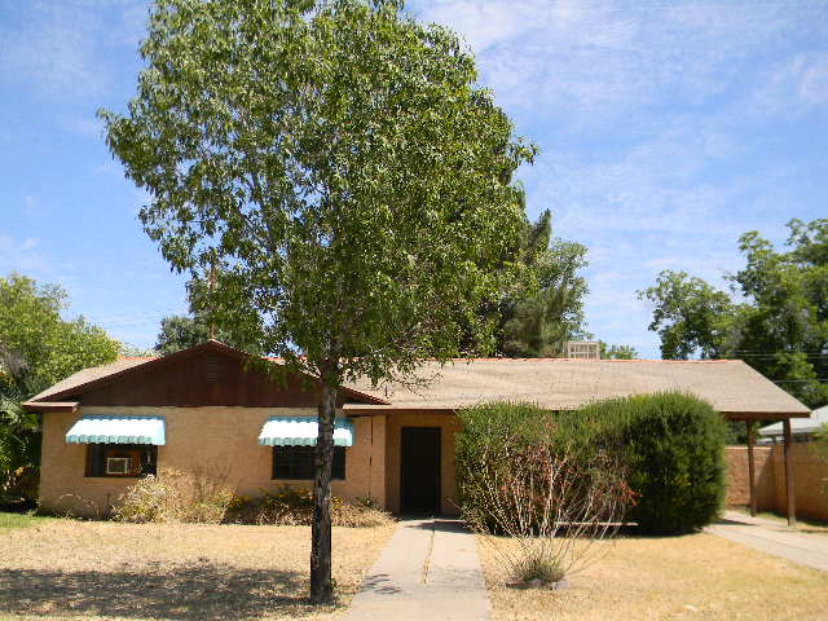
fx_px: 861
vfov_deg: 39.7
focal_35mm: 36
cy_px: 310
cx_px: 414
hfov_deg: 51.4
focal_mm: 6.4
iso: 112
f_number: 3.7
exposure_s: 1/823
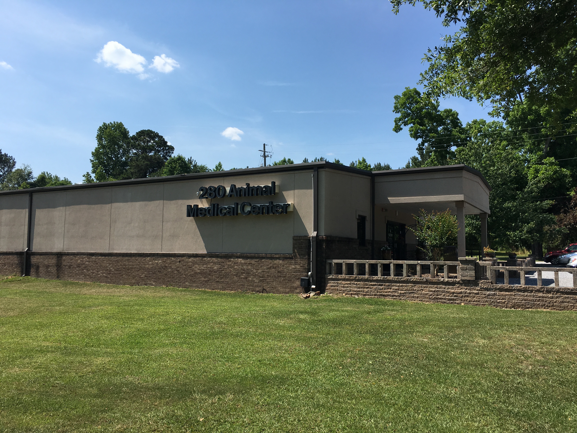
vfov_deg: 48.2
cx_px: 288
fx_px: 483
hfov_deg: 61.7
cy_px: 216
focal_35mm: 29
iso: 25
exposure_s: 1/2024
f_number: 2.2
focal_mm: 4.15
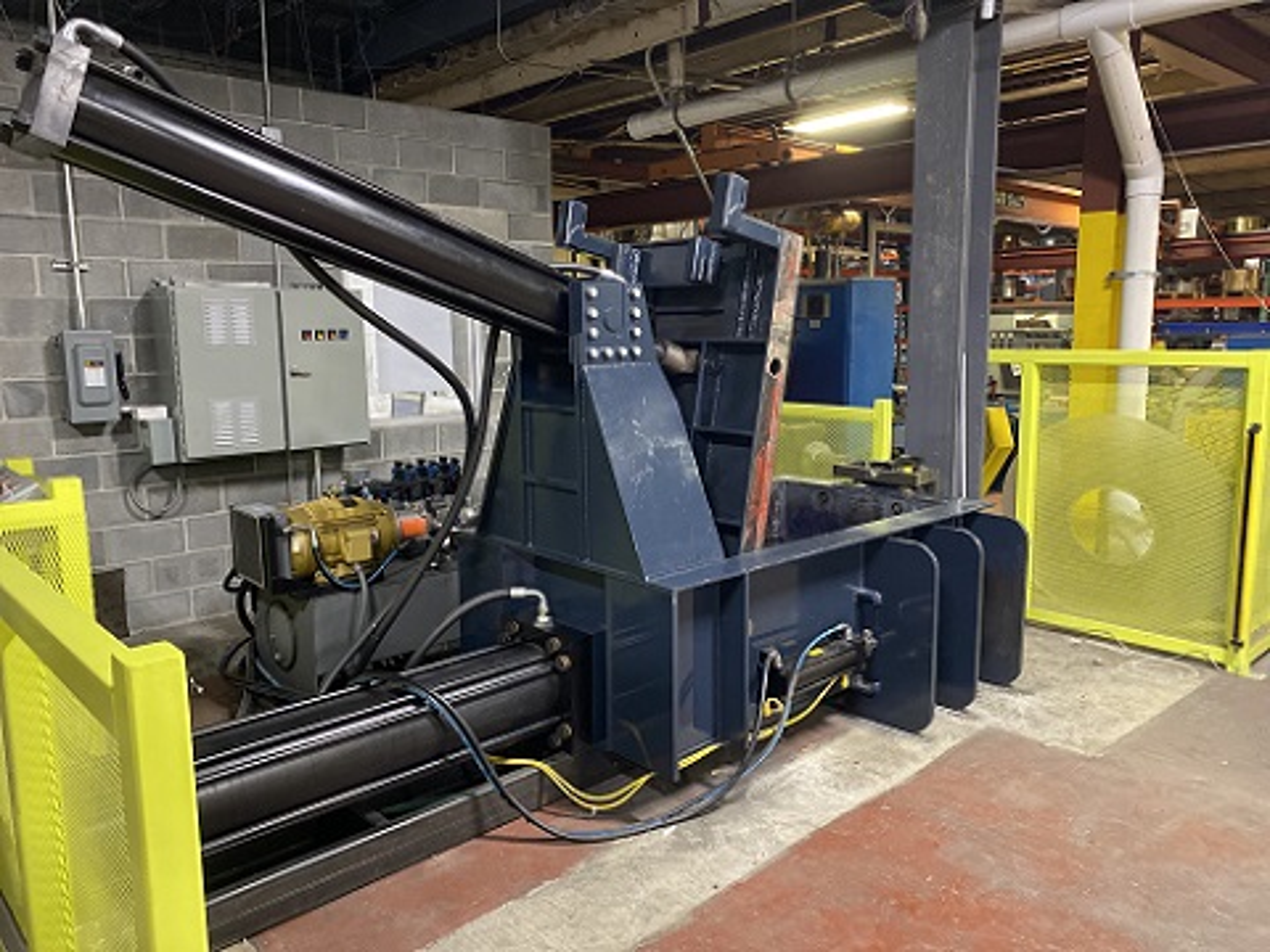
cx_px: 635
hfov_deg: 67.3
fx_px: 954
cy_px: 476
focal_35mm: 26
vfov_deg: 53.1
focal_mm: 4.25
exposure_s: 1/48
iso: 500
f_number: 1.8
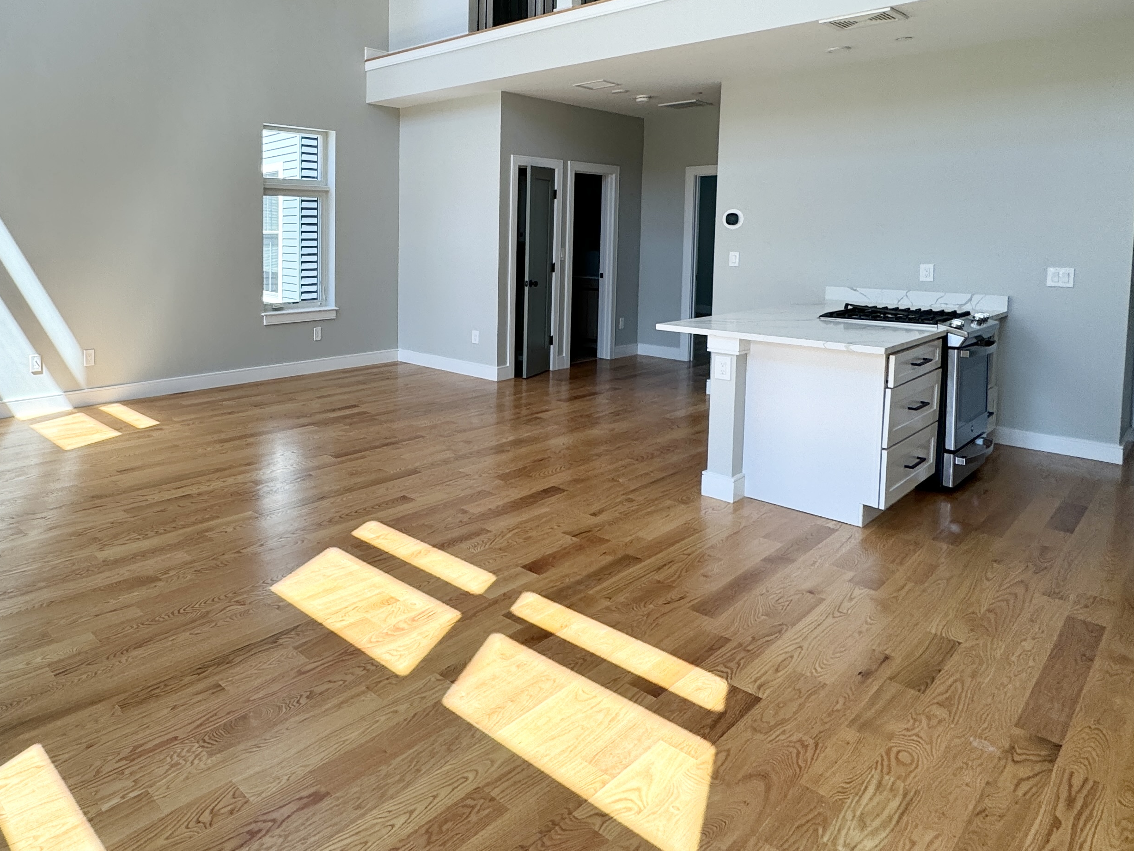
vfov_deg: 57.4
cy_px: 273
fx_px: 754
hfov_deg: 70.2
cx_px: 319
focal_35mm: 23
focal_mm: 2.22
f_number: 2.2
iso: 40
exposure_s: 1/171
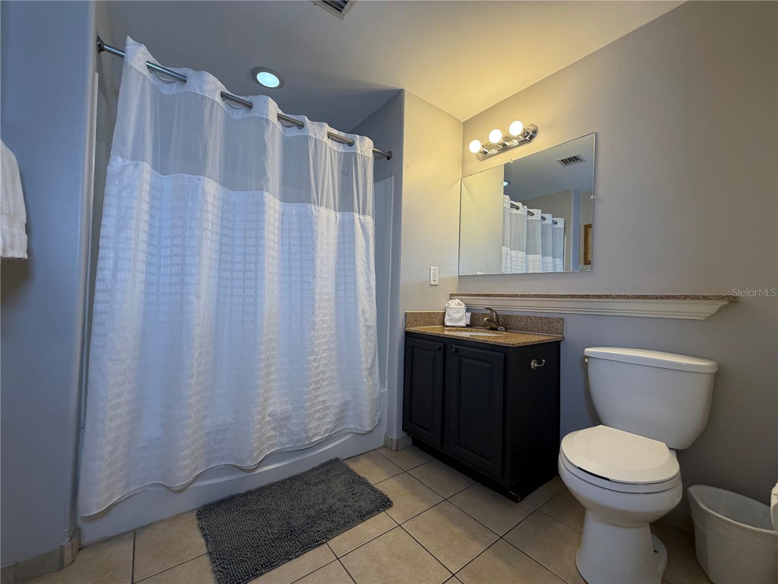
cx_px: 389
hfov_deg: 102.1
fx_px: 315
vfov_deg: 85.7
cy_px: 292
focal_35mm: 14
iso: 125
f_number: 2.2
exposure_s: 1/120
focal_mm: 2.22
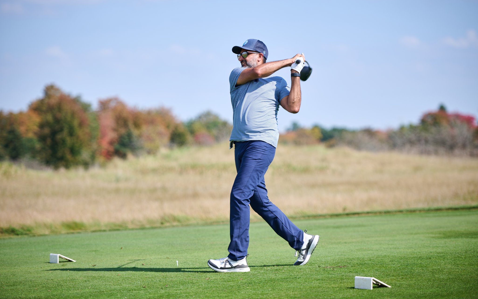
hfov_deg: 14.6
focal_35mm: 143
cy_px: 144
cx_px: 239
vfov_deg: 9.2
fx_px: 1863
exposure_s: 1/800
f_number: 2.8
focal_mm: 140
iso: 64
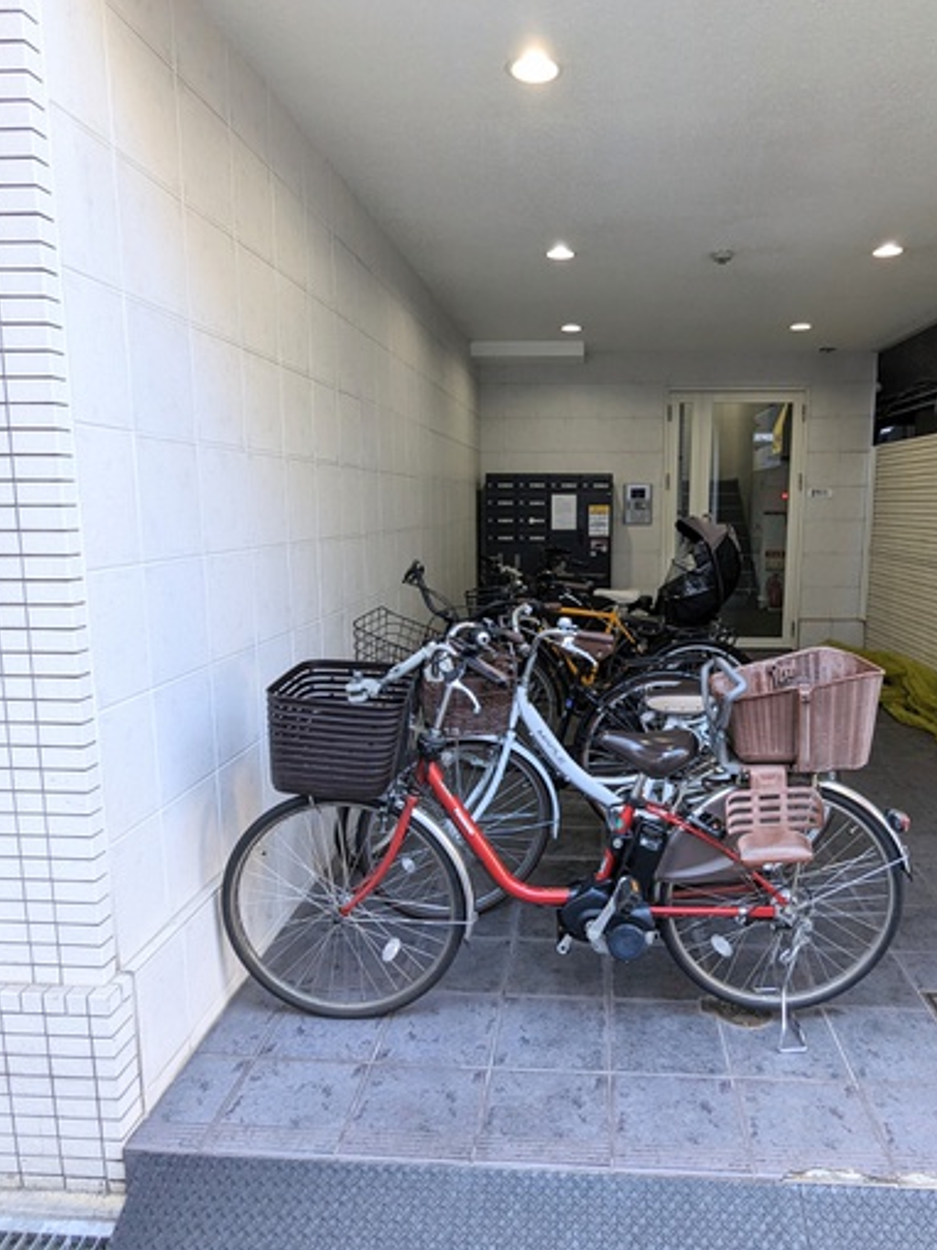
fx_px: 795
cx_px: 552
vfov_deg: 76.4
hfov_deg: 60.6
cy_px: 626
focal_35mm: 22
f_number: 2.2
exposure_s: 1/31.4
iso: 64
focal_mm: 2.35
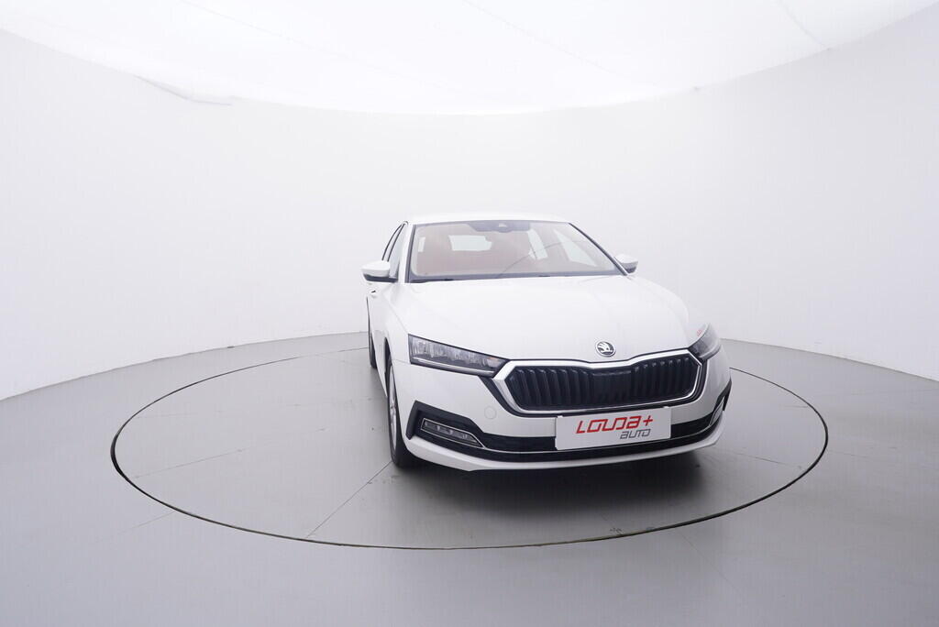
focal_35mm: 22
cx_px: 470
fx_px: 587
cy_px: 314
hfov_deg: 77.3
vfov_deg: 56.2
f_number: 5
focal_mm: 15
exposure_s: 1/80
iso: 200
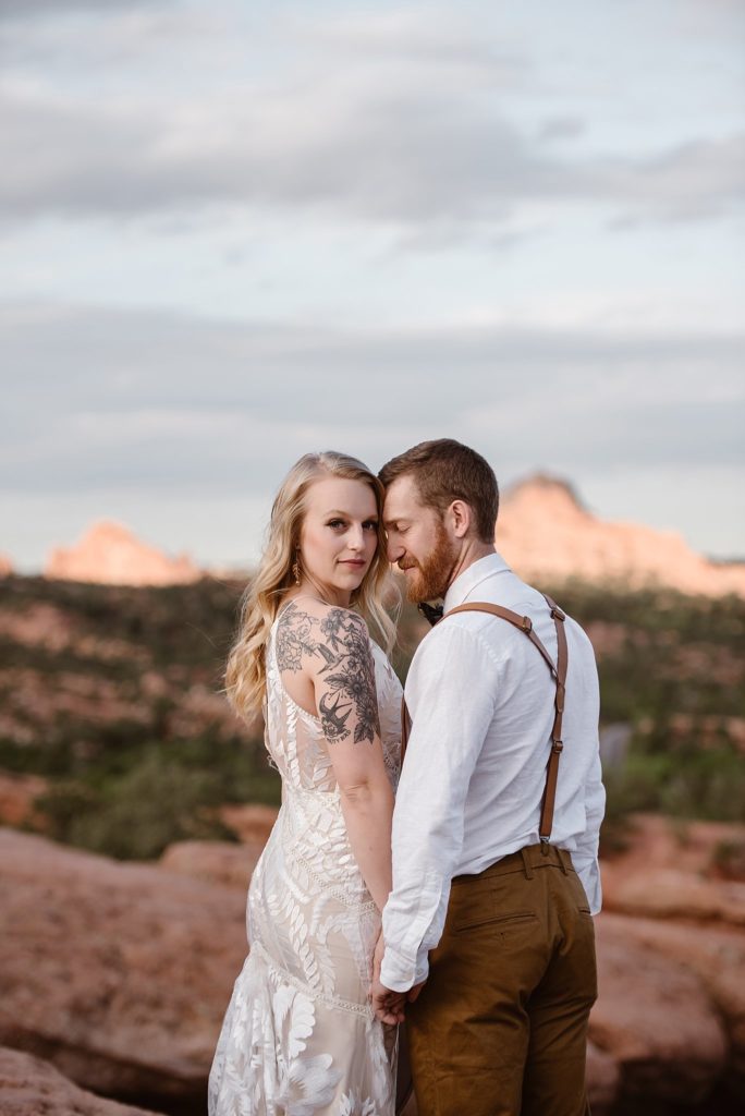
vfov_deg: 23.6
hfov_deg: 15.9
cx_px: 372
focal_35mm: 86
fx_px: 2666
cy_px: 558
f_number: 2.8
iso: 200
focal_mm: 86
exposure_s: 1/800
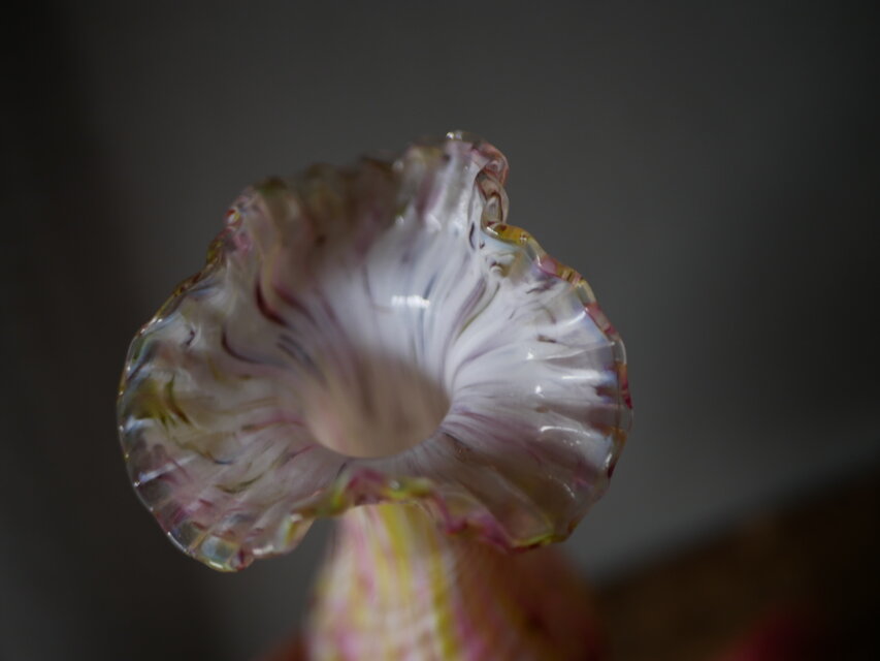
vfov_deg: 29.1
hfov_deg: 38.2
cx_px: 440
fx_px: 1271
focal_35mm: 50
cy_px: 330
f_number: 1.7
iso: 200
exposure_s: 1/125
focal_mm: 25
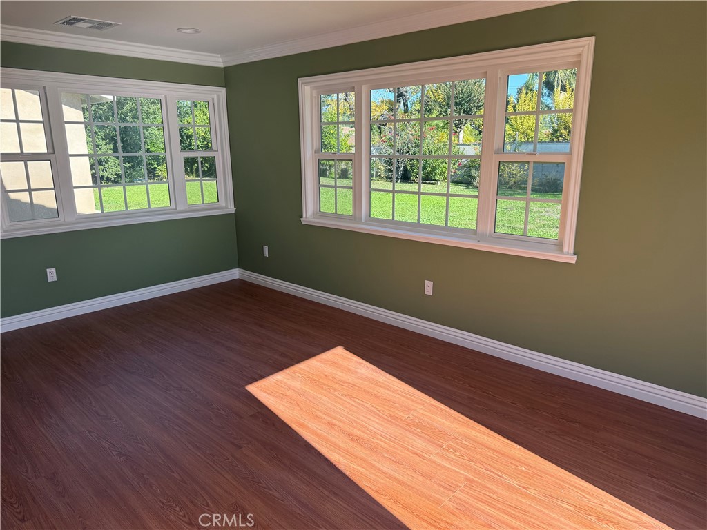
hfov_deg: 71.6
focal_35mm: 24
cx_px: 354
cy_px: 265
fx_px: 490
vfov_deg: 56.8
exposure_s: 1/955
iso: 80
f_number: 1.78
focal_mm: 6.76
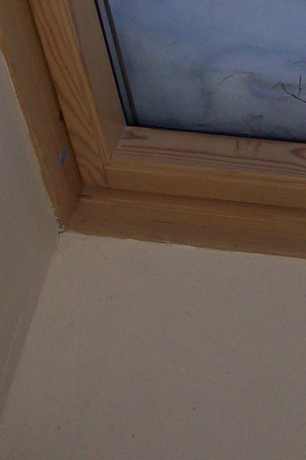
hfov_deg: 11.1
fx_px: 1530
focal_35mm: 120
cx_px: 412
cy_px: -99
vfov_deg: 16.3
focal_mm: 6.2
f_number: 5.6
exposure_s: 1/443
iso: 80
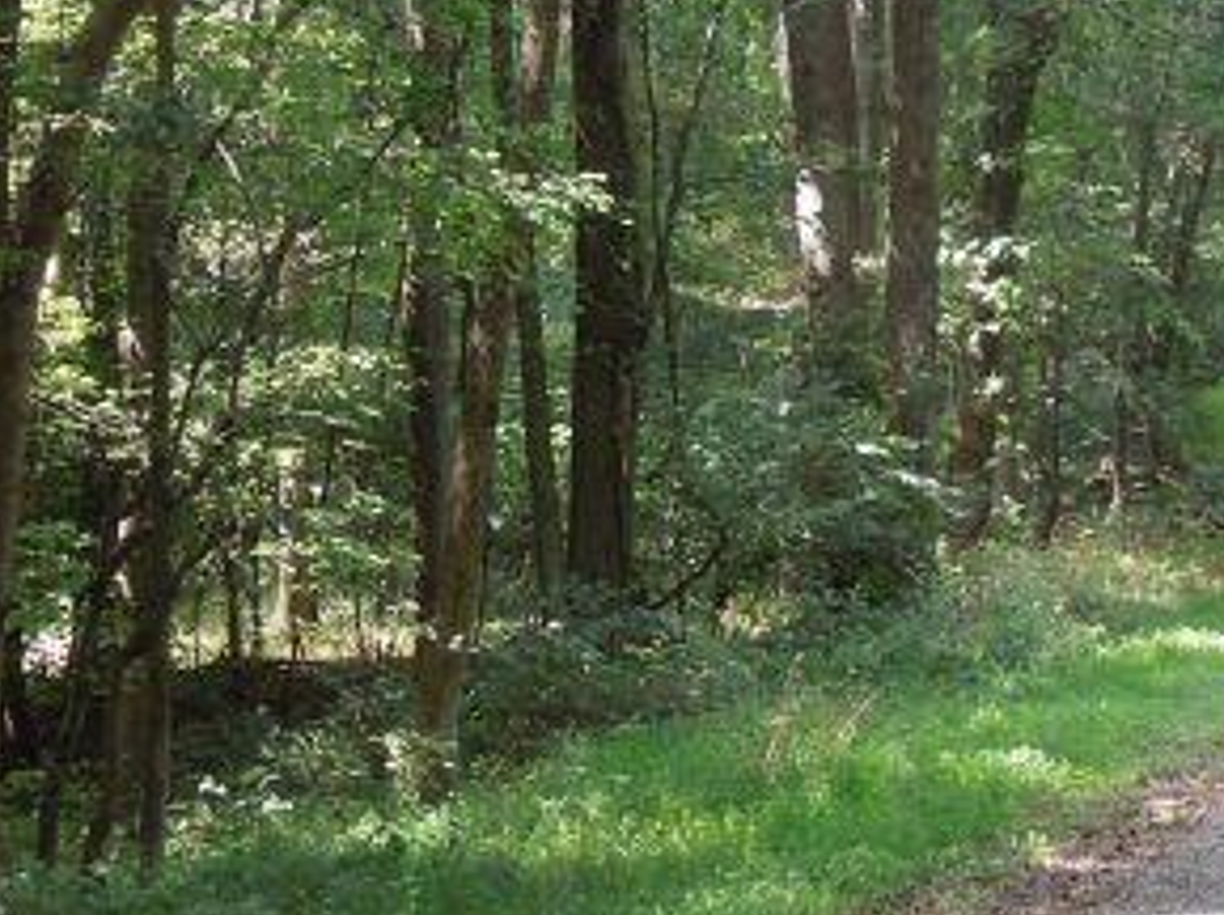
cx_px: 669
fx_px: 3885
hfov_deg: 17.9
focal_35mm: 110
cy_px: -59
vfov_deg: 13.2
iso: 100
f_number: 3.6
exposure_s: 1/50
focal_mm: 5.6
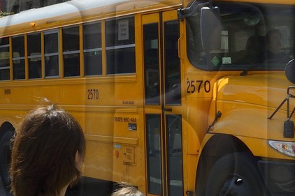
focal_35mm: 91
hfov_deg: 22.0
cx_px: 250
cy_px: 110
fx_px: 745
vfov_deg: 15.0
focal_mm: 24
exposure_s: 1/320
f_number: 13
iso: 400
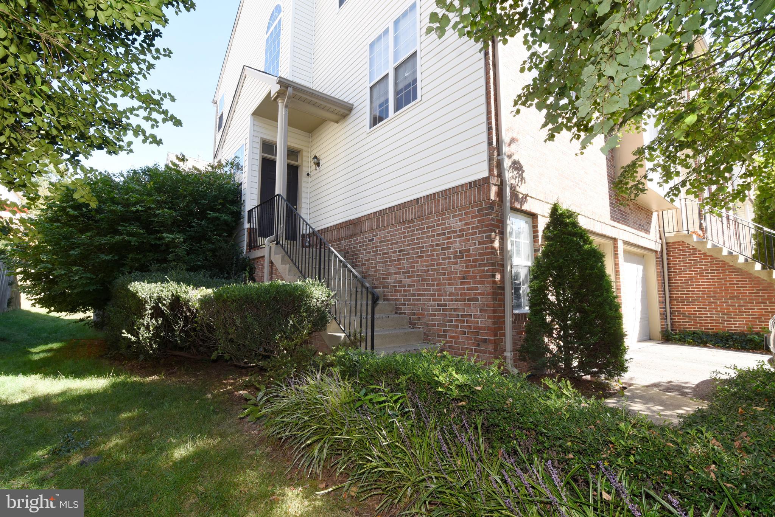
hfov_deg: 96.7
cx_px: 388
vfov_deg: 73.8
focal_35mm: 16
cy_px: 258
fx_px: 345
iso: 800
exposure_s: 1/100
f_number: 14
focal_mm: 16
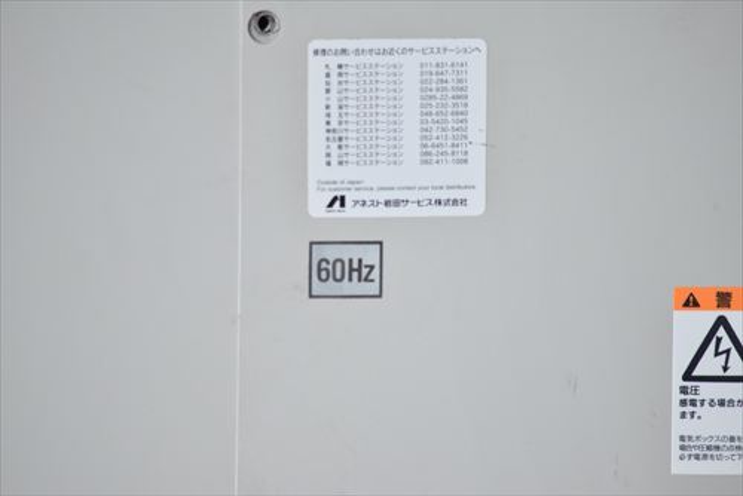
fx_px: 9292
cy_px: 248
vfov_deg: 3.1
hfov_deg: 4.6
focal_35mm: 450
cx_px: 372
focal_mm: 300
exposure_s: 1/160
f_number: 6.3
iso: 1250
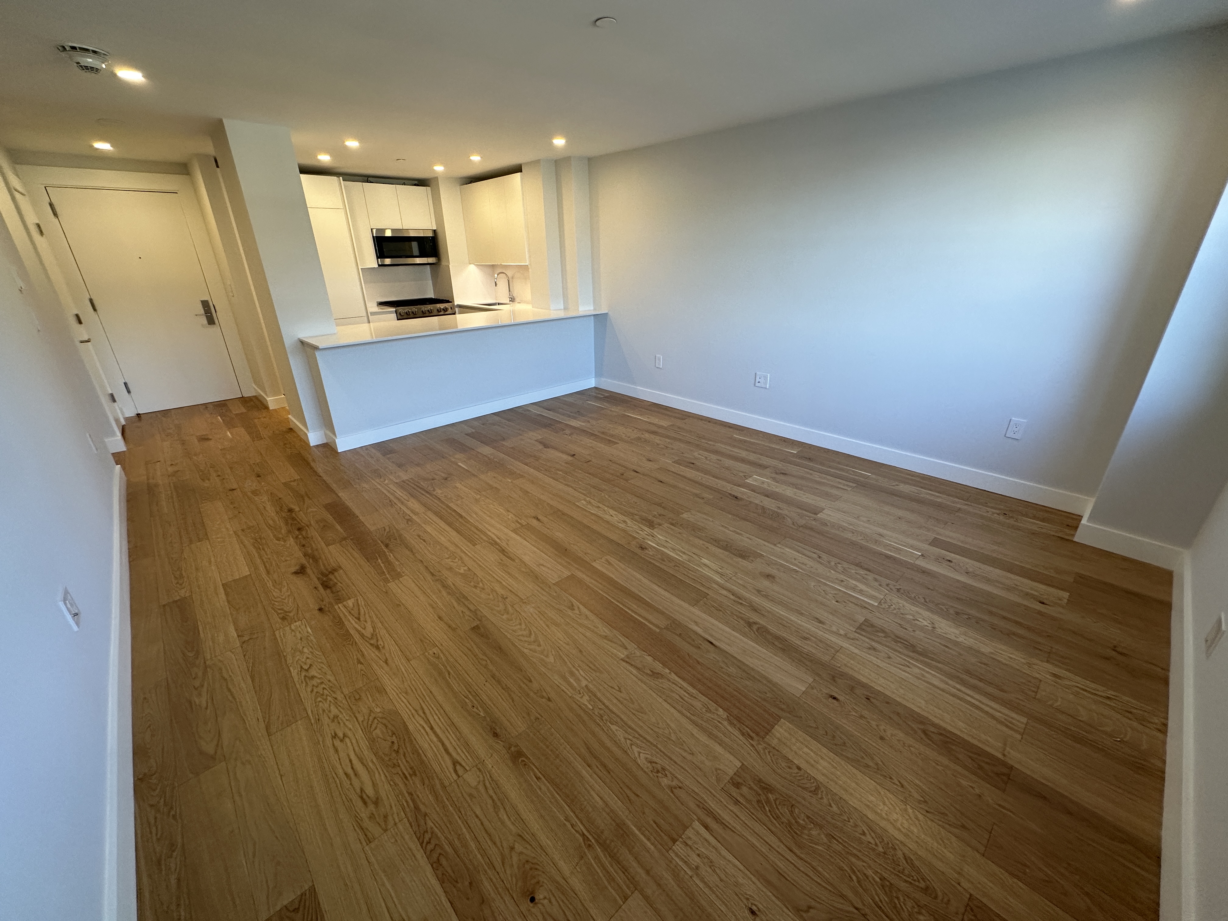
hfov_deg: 102.1
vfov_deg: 85.7
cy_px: 460
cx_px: 614
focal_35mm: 14
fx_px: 497
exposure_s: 1/120
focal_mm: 2.22
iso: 160
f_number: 2.2
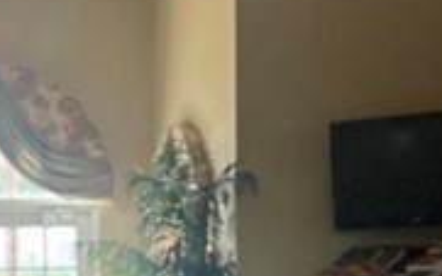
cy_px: 315
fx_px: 1879
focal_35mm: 156
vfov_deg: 8.3
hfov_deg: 12.8
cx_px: -186
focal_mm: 5.7
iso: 400
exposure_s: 1/60
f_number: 1.5
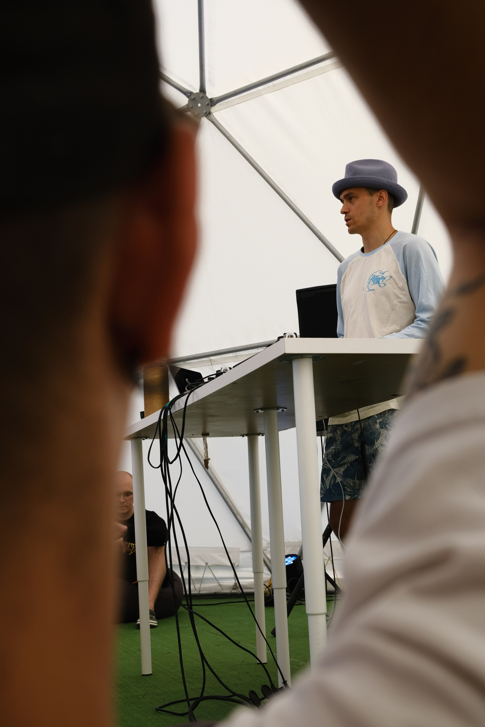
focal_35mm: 50
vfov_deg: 39.6
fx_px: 1010
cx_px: 242
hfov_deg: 27.0
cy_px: 364
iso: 500
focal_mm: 33
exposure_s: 1/500
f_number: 5.6
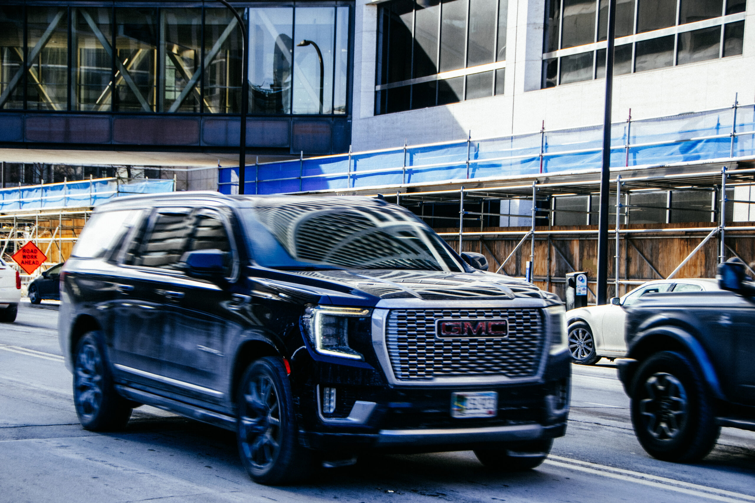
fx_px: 1573
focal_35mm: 75
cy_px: 252
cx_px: 378
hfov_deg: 27.0
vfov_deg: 18.2
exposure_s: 1/250
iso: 160
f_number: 4.8
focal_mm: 50
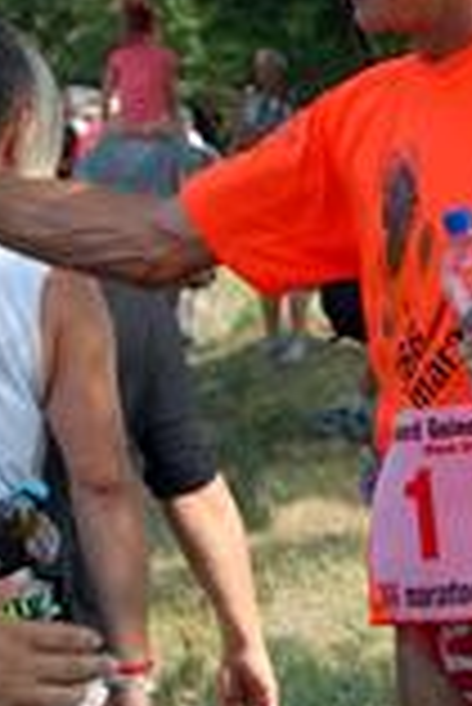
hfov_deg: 4.8
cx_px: 321
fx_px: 5612
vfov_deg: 7.2
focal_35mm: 286
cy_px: 463
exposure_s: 1/320
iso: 200
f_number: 9
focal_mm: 50
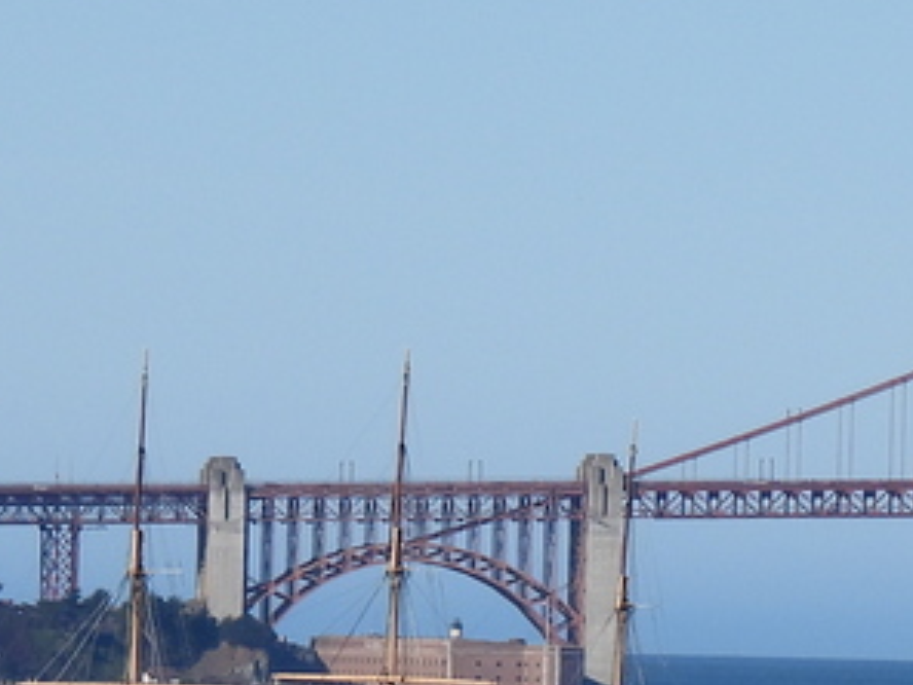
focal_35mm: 800
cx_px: 1138
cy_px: 1213
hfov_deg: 2.5
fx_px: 21100
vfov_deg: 1.9
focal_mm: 33
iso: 100
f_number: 4.5
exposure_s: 1/1250
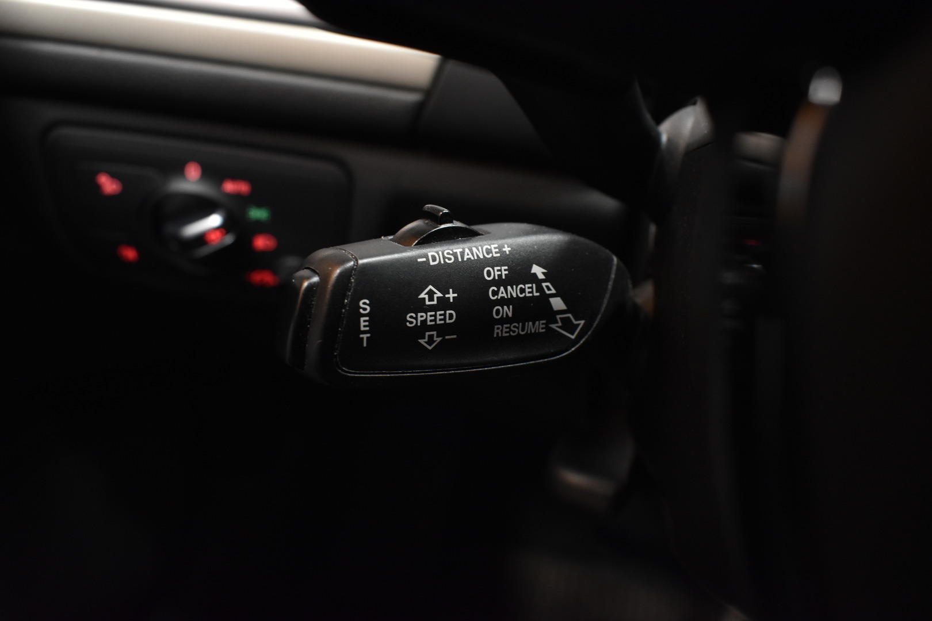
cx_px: 466
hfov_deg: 61.9
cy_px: 310
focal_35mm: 30
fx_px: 777
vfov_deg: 43.6
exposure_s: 1/15
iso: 1250
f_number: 5.6
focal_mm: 20
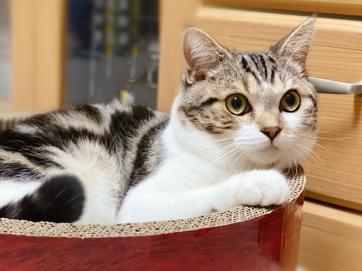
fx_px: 544
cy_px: 136
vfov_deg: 28.0
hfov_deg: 36.8
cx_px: 181
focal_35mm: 52
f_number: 2
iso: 320
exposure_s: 1/40
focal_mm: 6
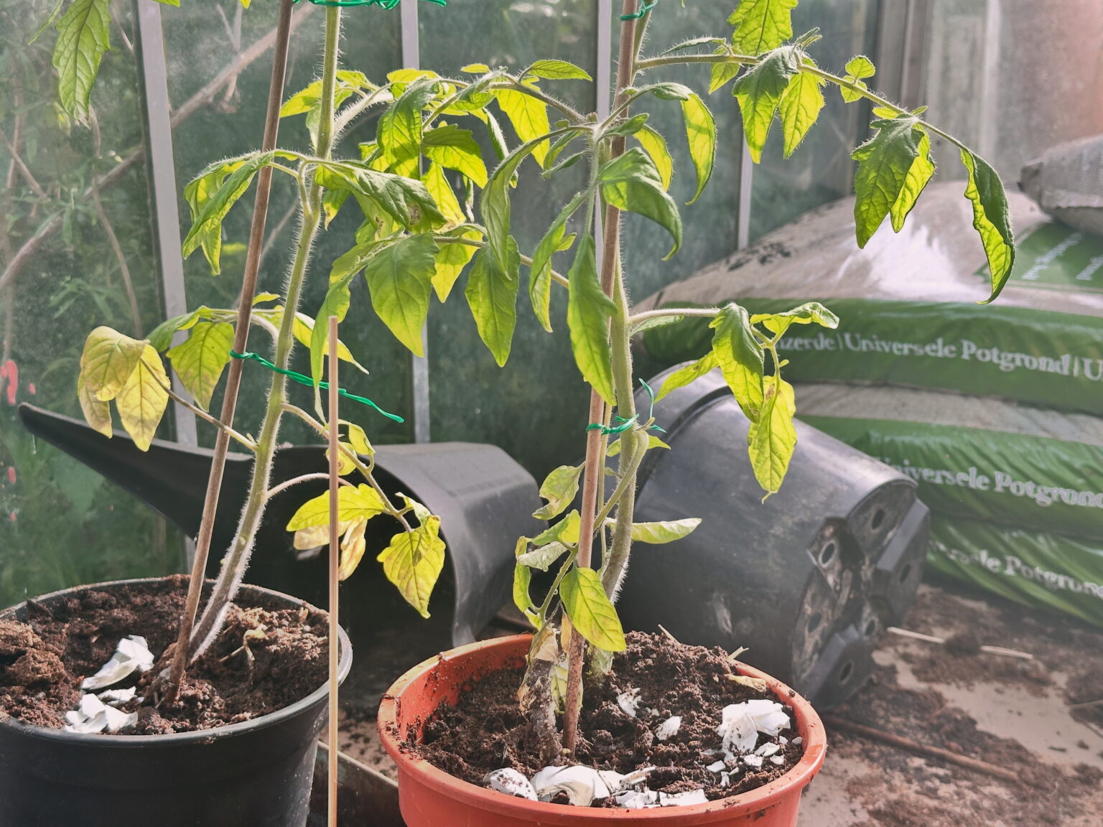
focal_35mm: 48
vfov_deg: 30.3
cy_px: 414
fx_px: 1529
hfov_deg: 39.7
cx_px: 552
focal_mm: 6.86
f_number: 1.78
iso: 64
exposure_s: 1/271
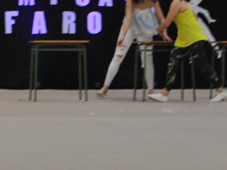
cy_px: 41
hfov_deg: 11.4
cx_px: 44
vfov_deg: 8.6
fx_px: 1128
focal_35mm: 172
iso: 800
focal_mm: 34
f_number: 6.3
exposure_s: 1/160
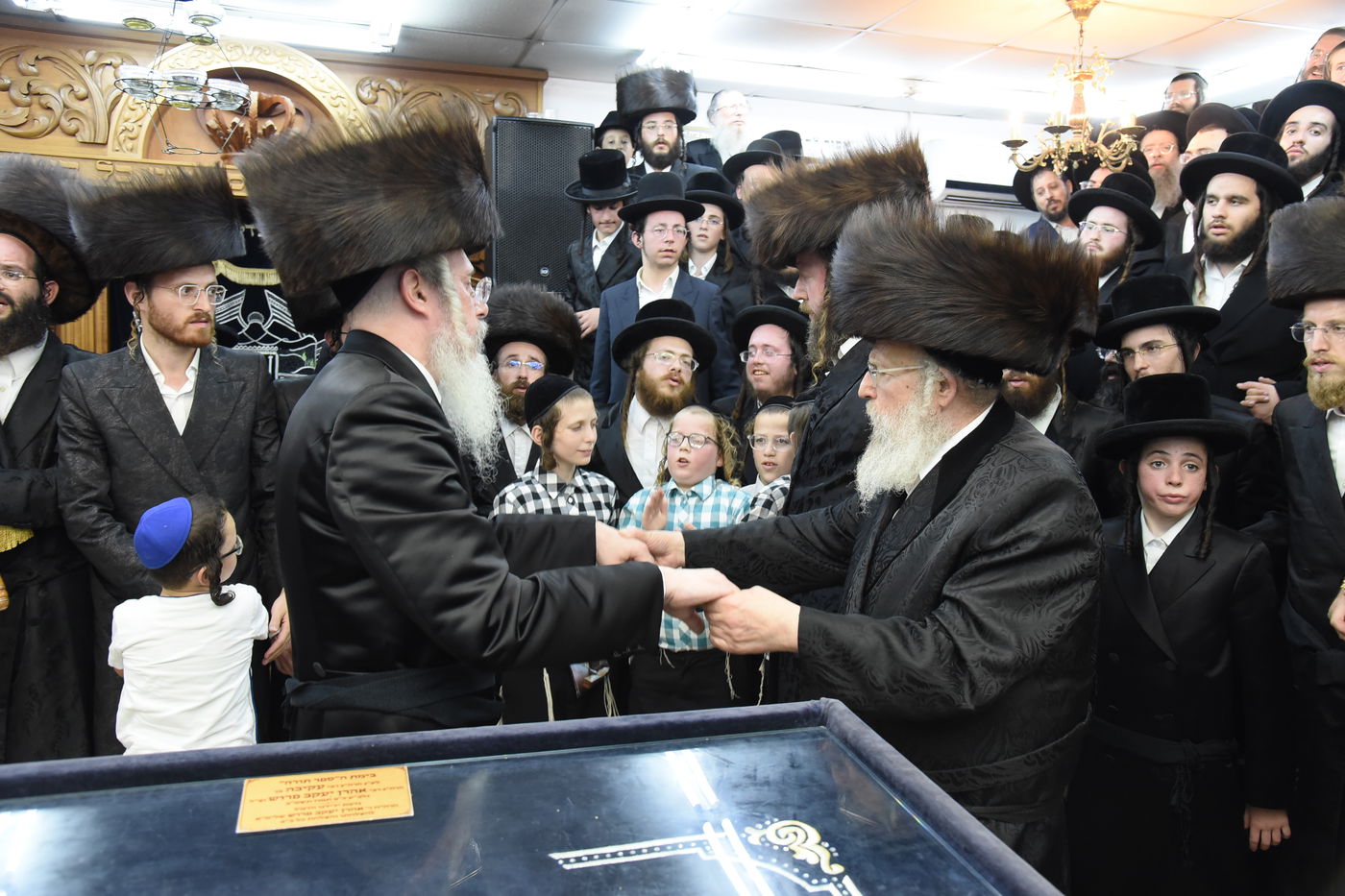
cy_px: 448
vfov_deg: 43.6
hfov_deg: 61.9
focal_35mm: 30
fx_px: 1121
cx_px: 672
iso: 3200
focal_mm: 30
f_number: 5.6
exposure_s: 1/160
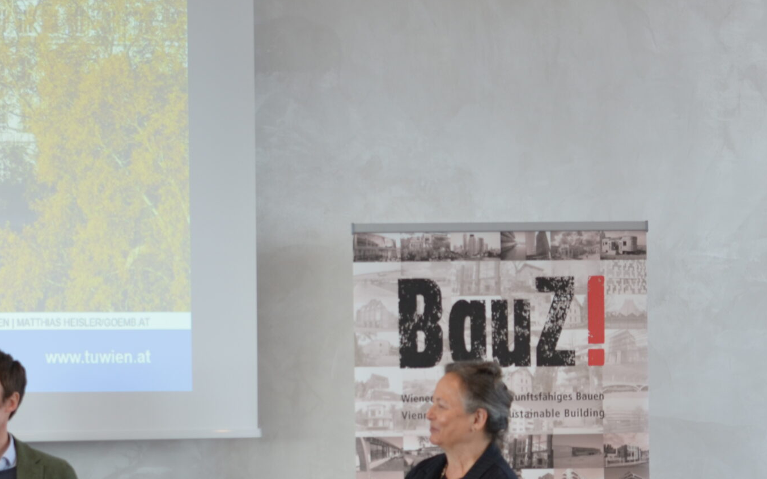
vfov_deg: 5.7
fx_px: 4828
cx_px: 252
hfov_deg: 9.1
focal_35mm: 231
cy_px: 442
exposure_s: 1/125
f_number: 2.8
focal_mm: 80
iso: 200
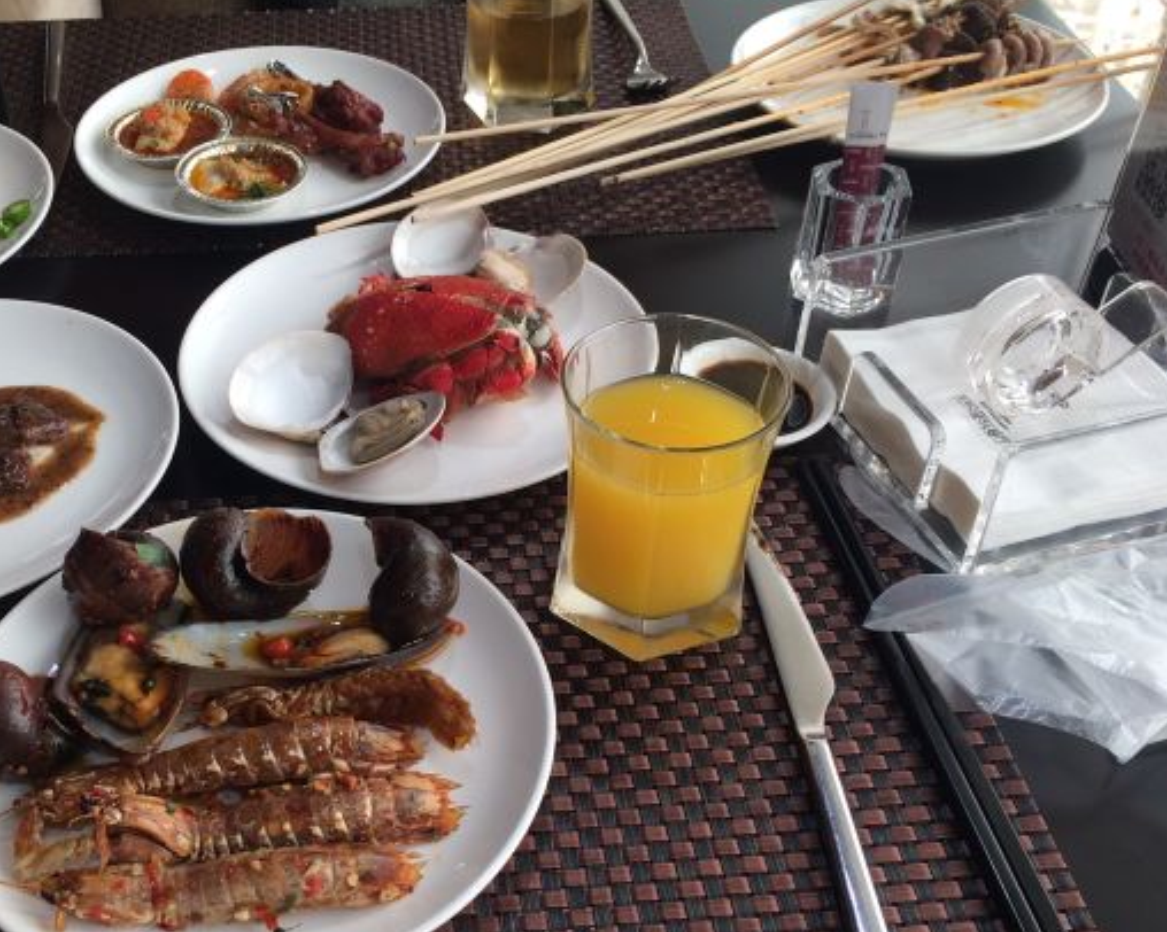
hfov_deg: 46.1
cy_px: 547
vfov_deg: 38.1
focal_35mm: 39
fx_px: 1346
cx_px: 391
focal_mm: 4.15
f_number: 2.2
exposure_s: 1/100
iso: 50
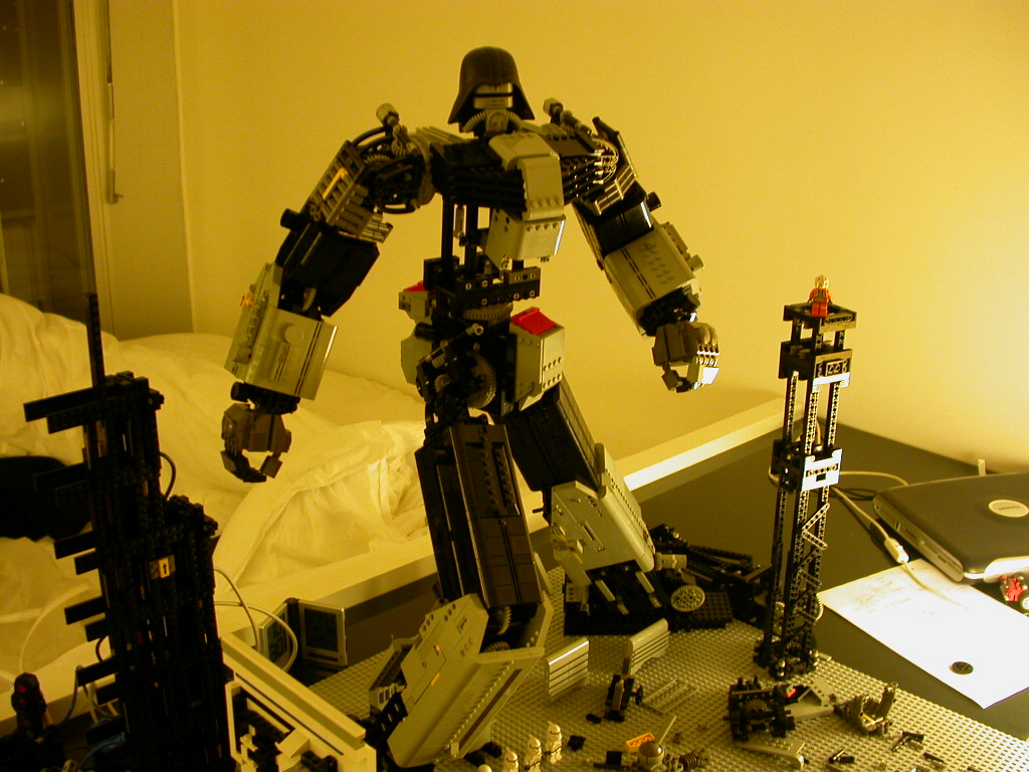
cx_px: 514
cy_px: 386
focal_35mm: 38
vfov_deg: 37.7
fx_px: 1130
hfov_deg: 49.0
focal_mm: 7.85
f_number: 2.6
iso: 109
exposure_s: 1/4.1
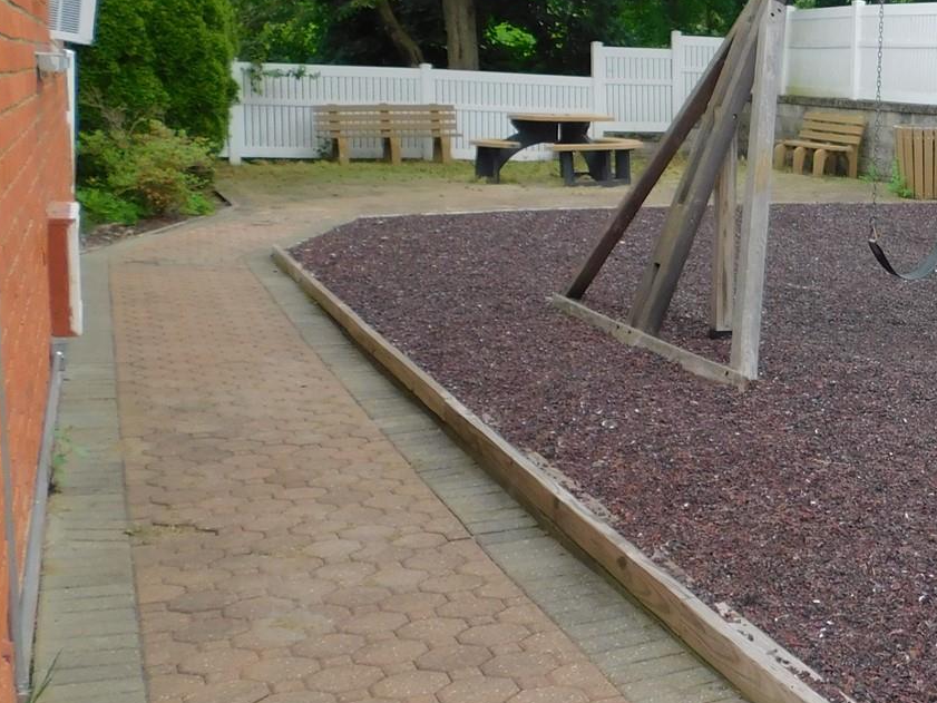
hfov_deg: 31.2
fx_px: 1516
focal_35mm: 56
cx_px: 982
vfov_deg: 26.1
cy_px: 344
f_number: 3
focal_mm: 4
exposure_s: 1/320
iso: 125
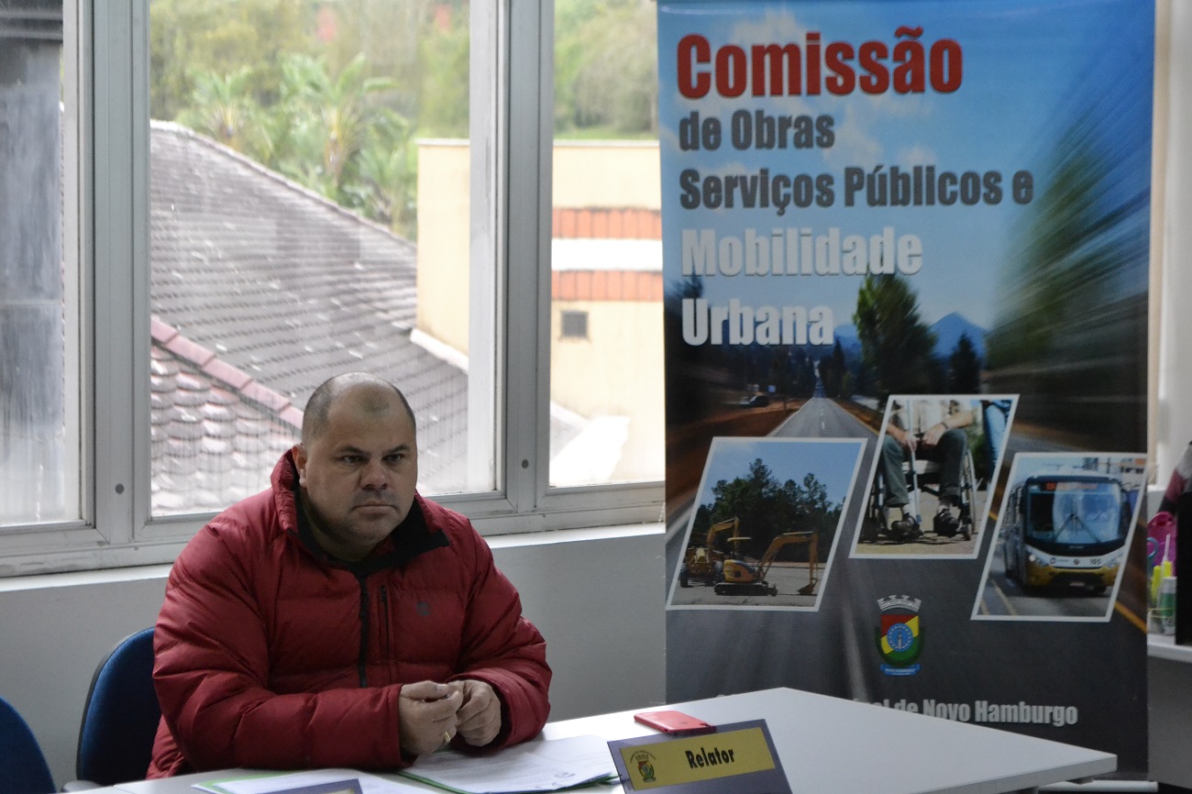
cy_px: 397
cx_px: 596
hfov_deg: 26.0
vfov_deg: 17.5
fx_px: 2582
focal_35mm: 78
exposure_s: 1/250
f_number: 7.1
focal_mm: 52
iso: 3200
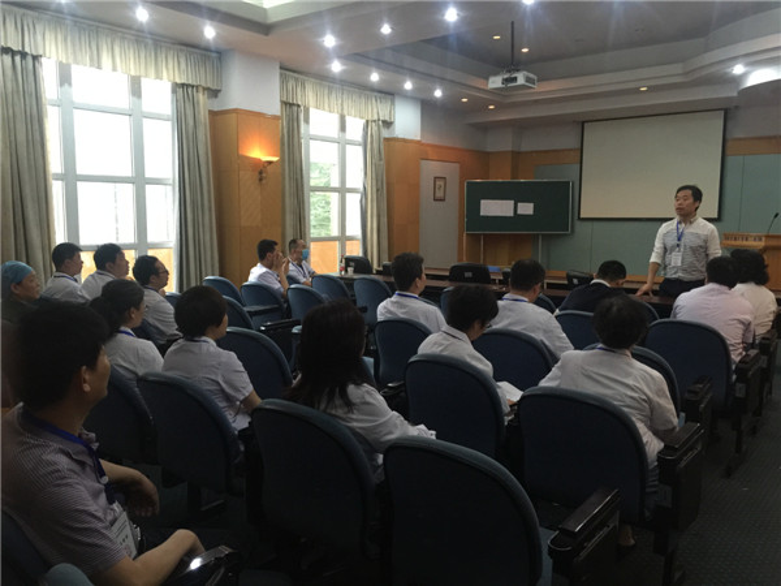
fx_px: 654
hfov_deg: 61.7
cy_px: 293
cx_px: 390
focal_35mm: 29
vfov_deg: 48.2
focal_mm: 4.15
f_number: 2.2
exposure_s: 1/15
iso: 125
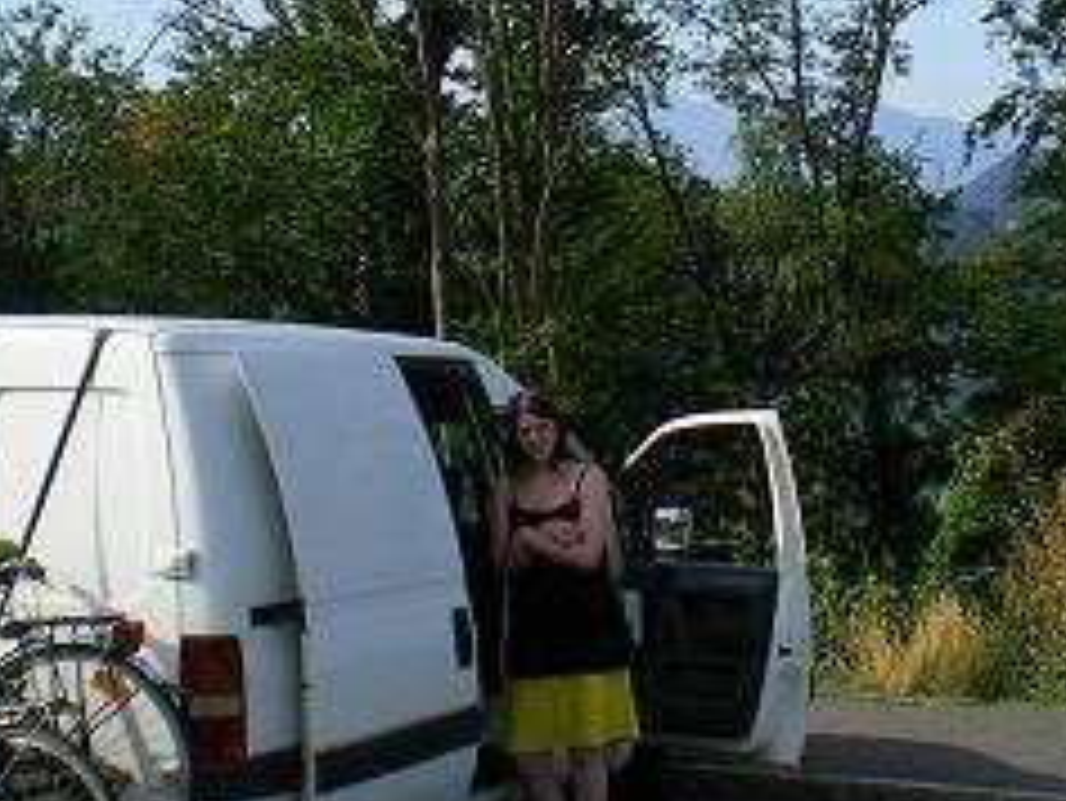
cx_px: 733
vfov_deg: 19.1
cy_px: 225
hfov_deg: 25.2
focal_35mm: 77
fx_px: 2372
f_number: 4.6
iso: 64
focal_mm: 6.3
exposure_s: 1/250
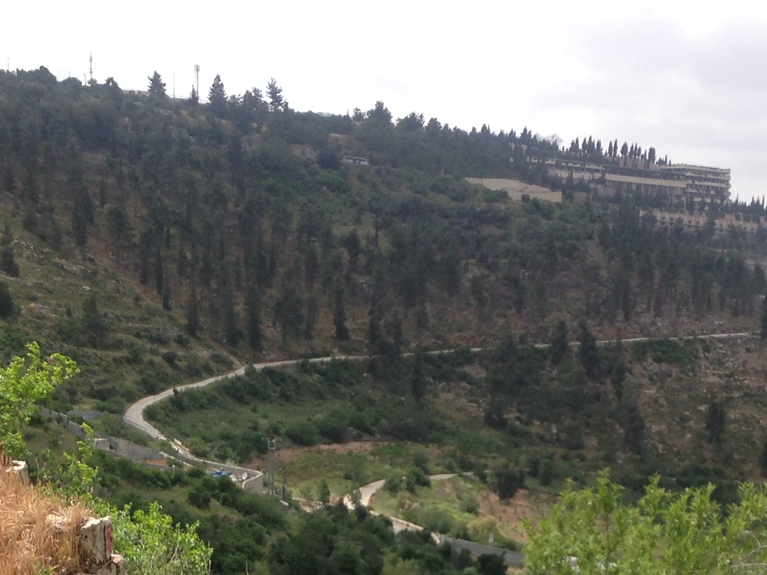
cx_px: 393
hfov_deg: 23.0
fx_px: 1883
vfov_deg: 16.8
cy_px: 633
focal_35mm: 85
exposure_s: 1/1261
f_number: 2.4
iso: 50
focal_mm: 4.12
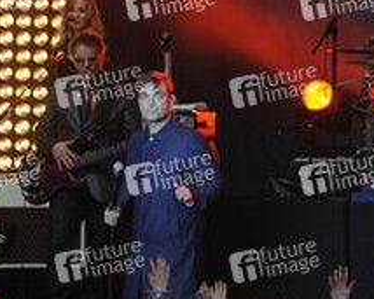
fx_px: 6550
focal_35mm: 592
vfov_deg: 2.6
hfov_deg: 3.3
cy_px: 131
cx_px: 123
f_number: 7.1
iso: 1600
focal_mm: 300
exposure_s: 1/250
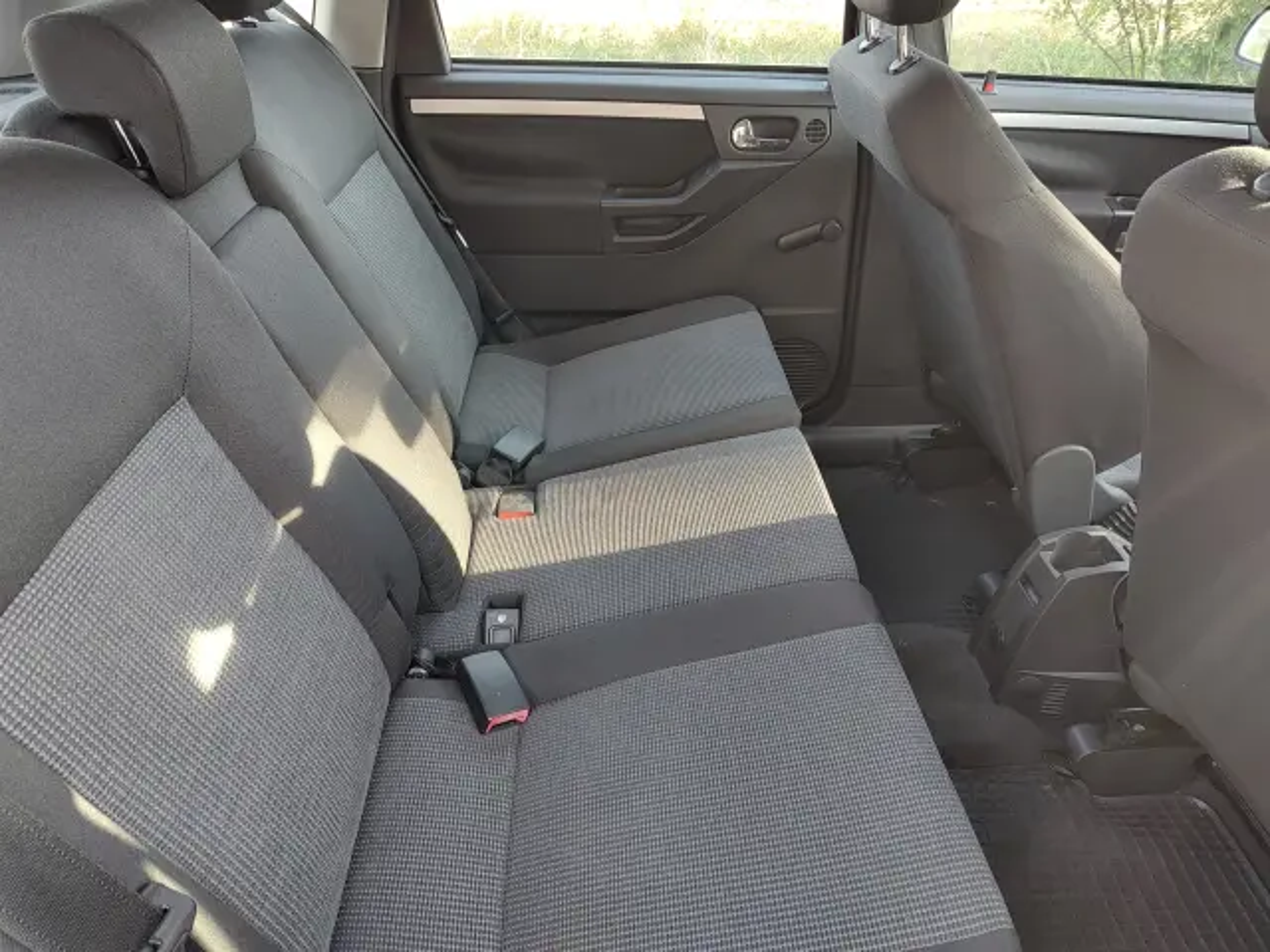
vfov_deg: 58.9
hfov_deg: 73.9
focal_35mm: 23
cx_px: 635
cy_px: 476
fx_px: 844
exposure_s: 1/100
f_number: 1.8
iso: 198
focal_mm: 5.56
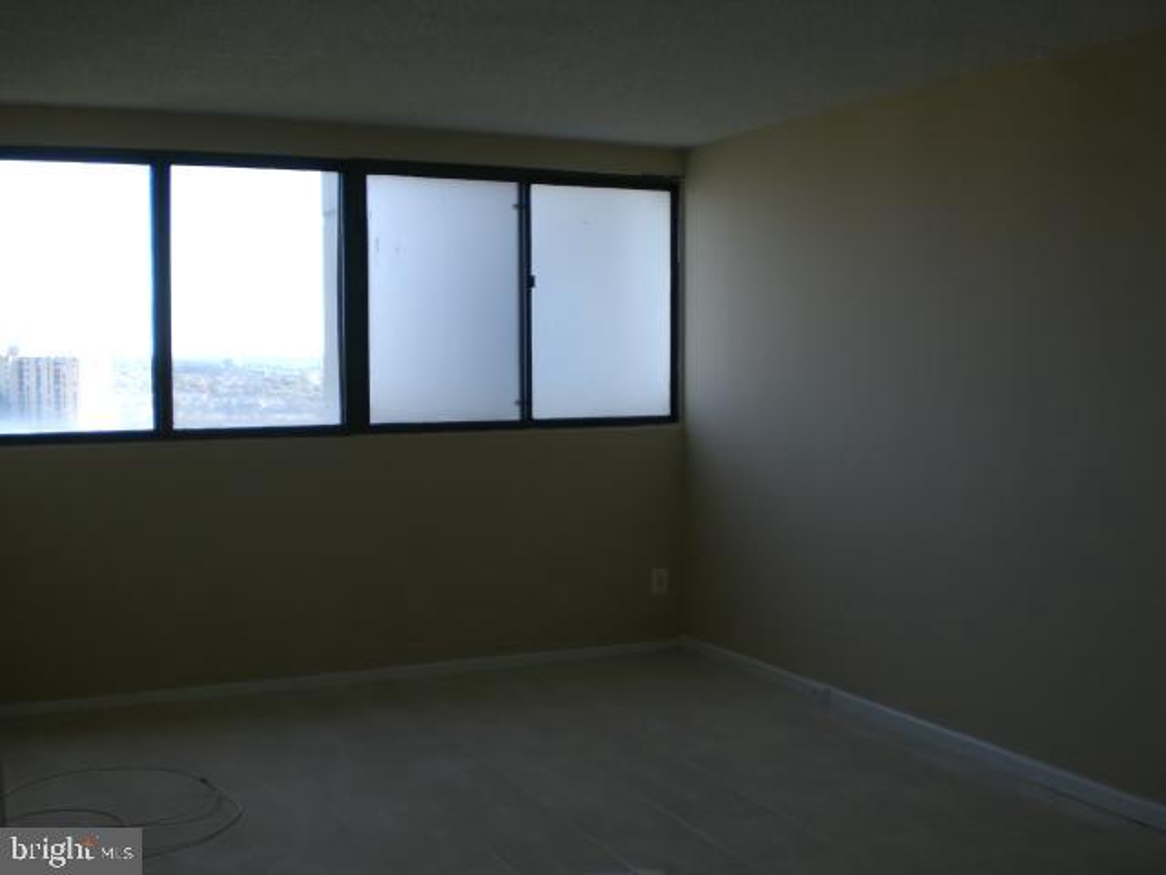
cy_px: 438
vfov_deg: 37.7
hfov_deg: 49.0
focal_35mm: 38
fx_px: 1280
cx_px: 583
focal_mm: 6.3
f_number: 3.1
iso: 50
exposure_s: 1/125
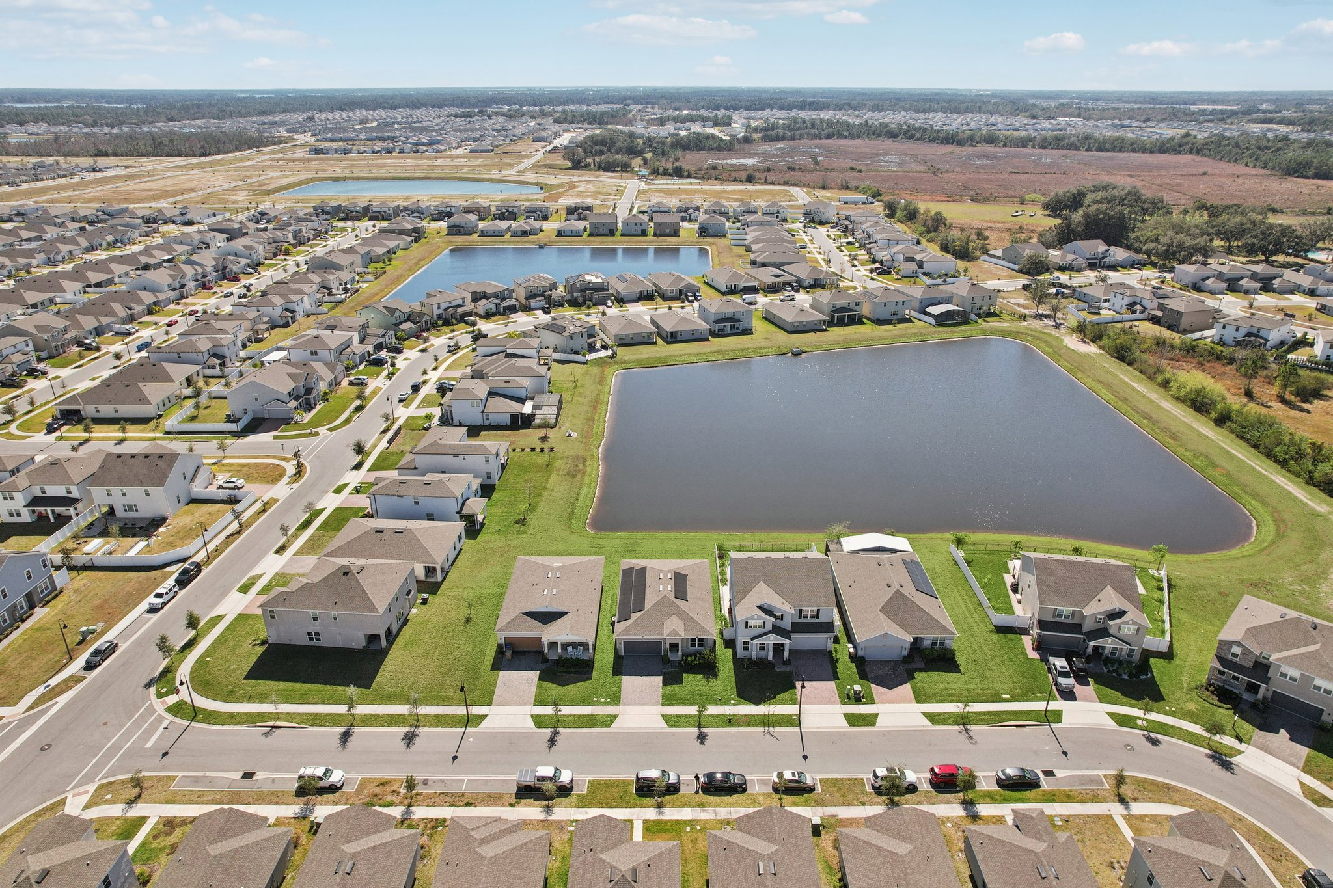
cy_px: 444
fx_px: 814
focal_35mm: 22
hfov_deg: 78.6
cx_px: 666
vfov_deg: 57.2
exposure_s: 1/1500
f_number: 2.8
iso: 100
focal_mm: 8.4
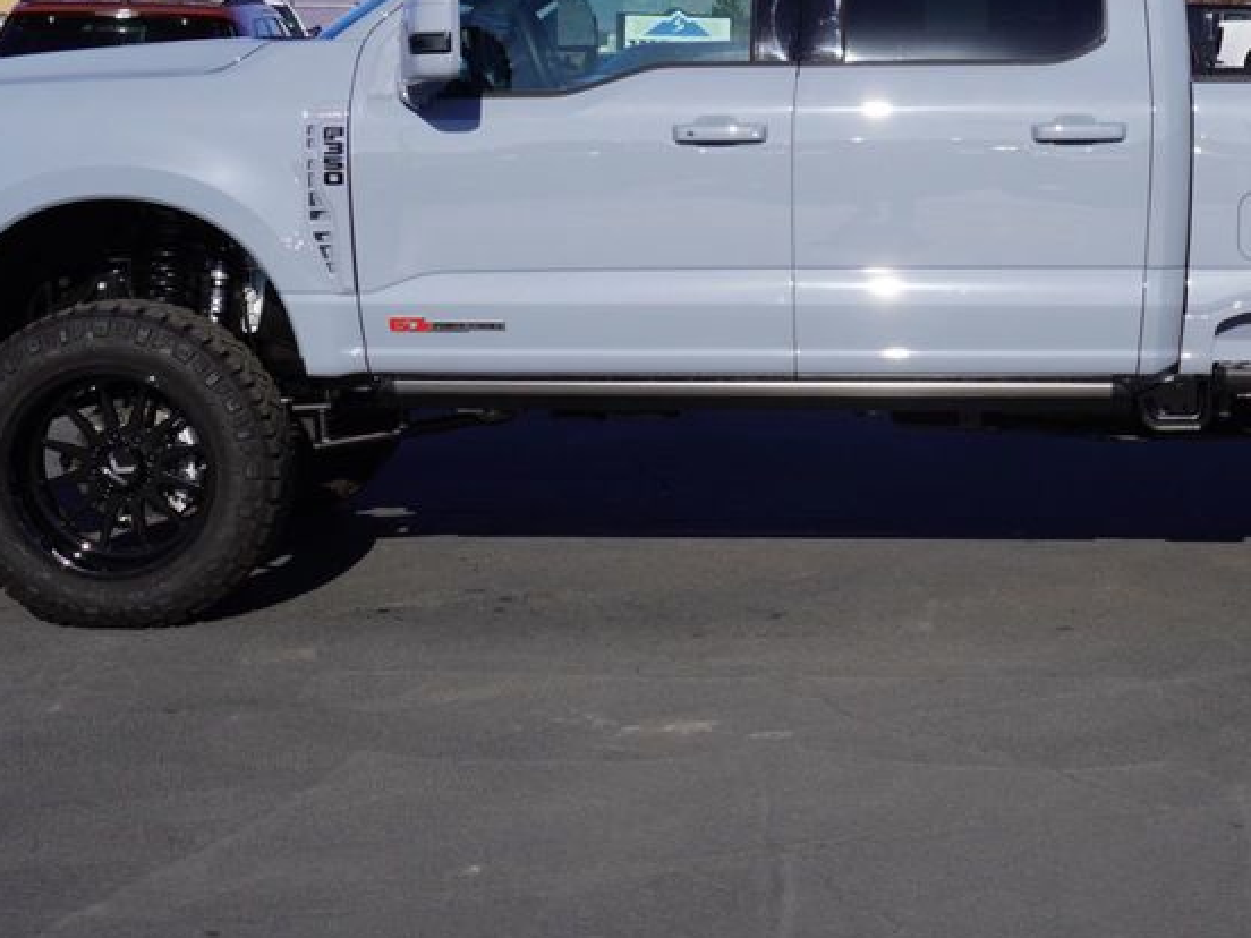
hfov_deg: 25.8
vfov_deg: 19.6
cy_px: 313
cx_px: 893
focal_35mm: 75
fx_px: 2710
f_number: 11
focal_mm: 28
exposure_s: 1/250
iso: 100
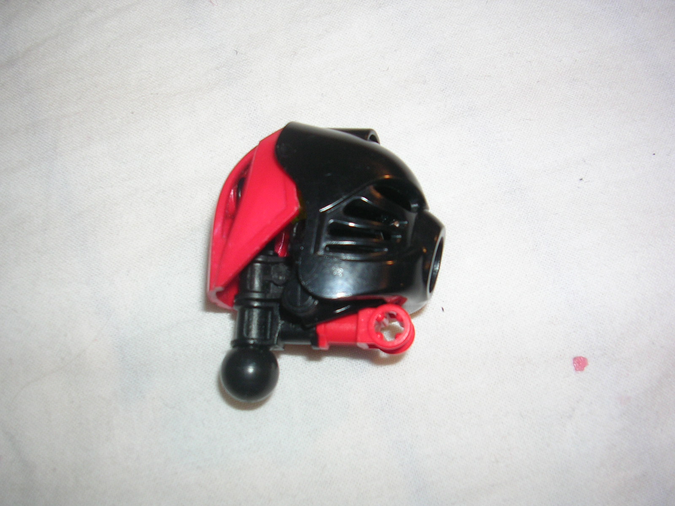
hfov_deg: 49.0
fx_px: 741
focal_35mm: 38
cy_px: 253
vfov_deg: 37.7
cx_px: 338
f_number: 2.8
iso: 50
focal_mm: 5.8
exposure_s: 1/60.1
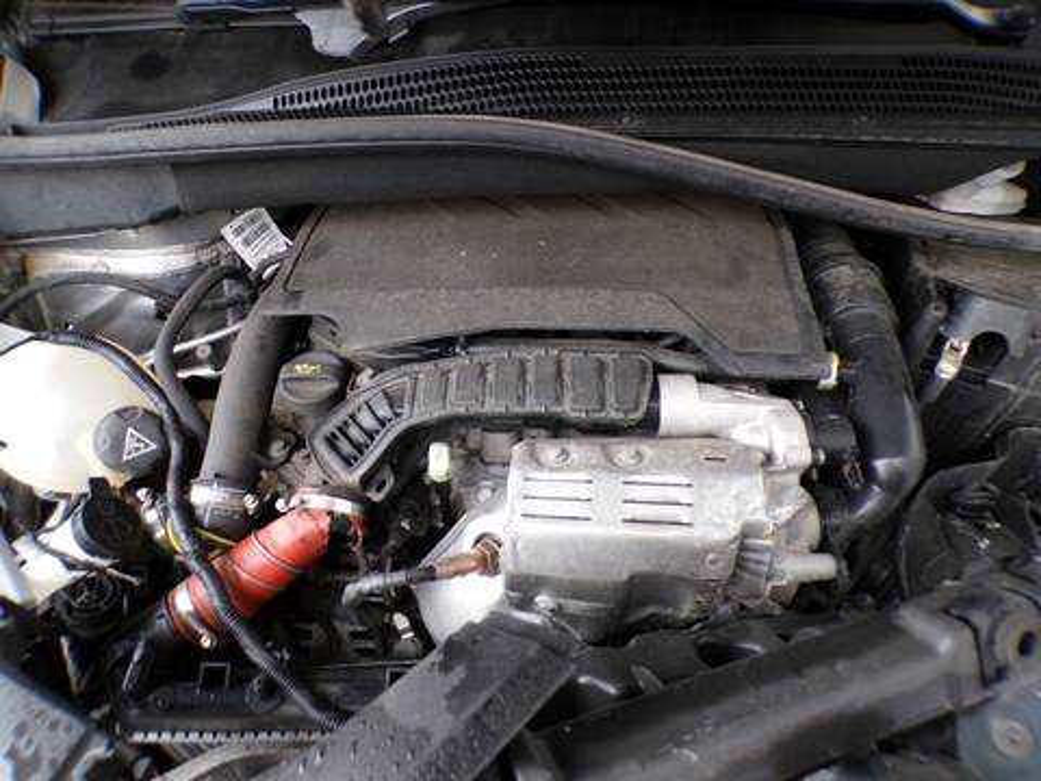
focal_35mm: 24
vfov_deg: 56.8
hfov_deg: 71.6
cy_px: 390
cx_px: 520
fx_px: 722
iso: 200
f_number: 3
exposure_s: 1/20
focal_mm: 4.3
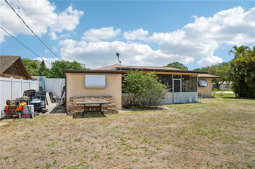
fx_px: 184
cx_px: 128
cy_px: 84
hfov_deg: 69.4
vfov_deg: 49.5
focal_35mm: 26
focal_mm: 26
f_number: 8
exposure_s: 1/1250
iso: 400
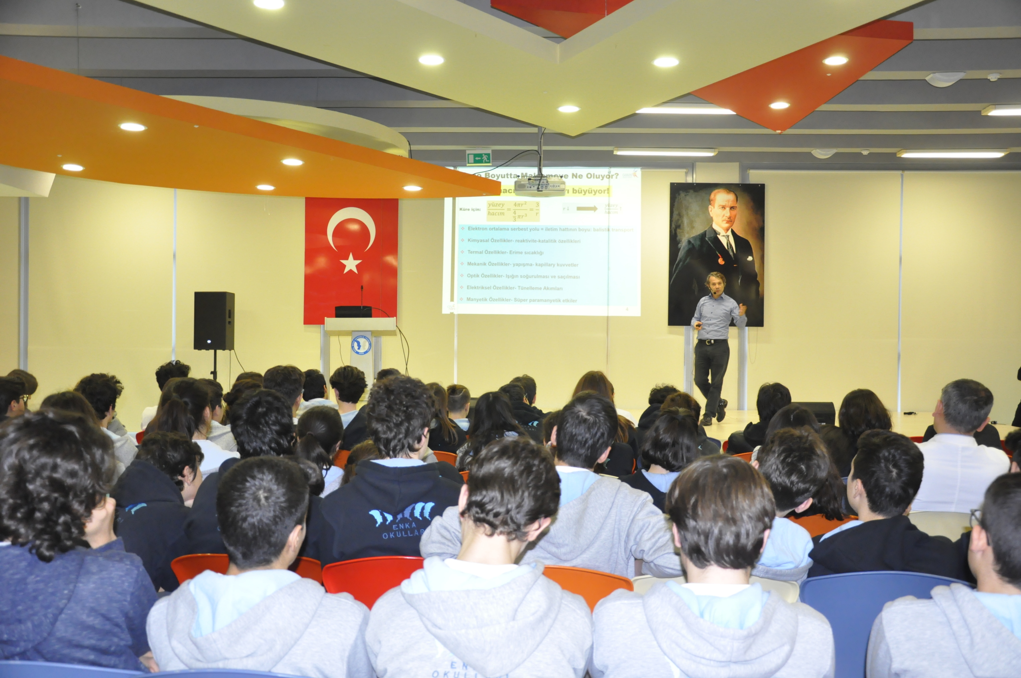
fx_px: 1020
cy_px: 339
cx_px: 510
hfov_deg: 53.2
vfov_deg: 36.8
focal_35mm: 36
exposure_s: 1/60
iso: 1600
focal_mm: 24
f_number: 5
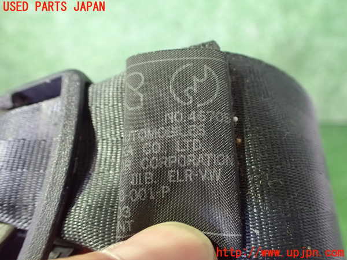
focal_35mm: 30
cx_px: 174
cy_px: 130
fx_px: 301
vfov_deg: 46.8
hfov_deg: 60.0
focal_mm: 5.4
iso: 1600
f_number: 2.3
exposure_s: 1/20
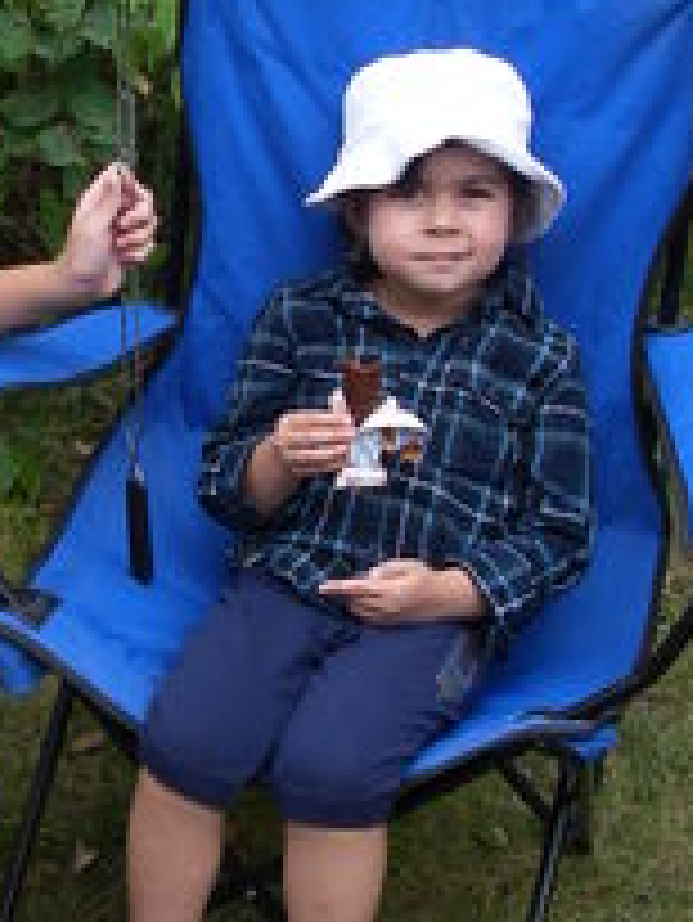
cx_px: 94
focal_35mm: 89
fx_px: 2373
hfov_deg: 16.4
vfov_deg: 22.0
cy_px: 387
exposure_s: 1/160
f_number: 3.3
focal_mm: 6.3
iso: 80
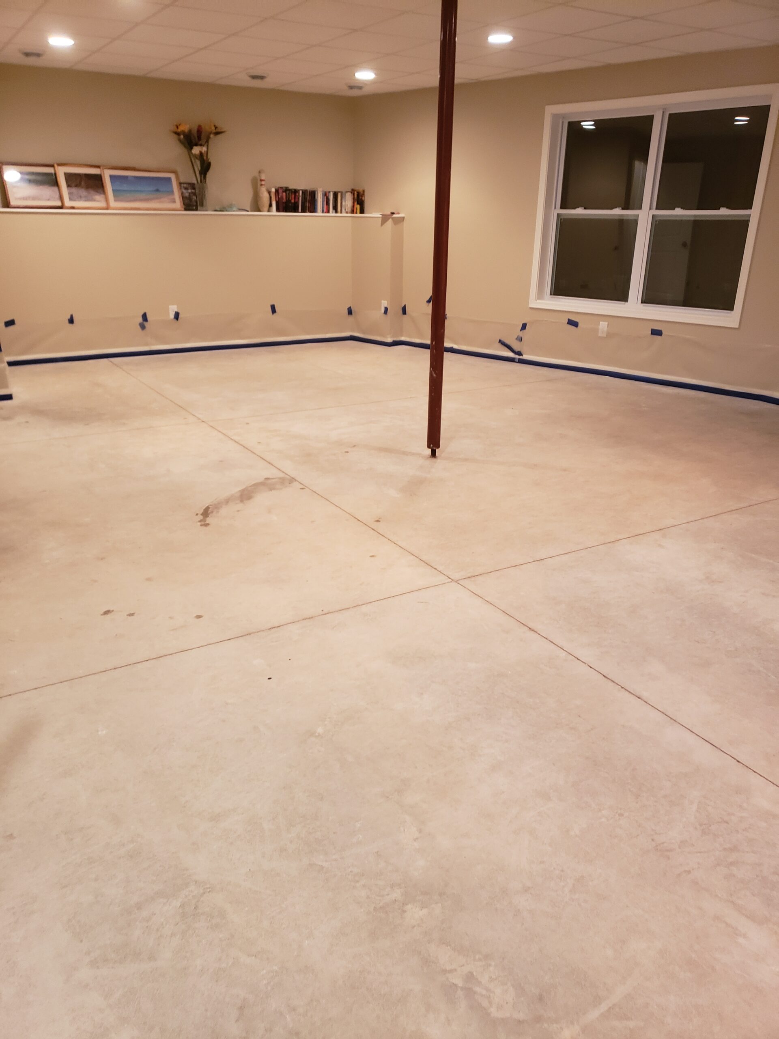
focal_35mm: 26
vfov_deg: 67.3
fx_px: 780
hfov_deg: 53.1
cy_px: 520
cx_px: 390
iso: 250
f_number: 1.5
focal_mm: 4.3
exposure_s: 1/30
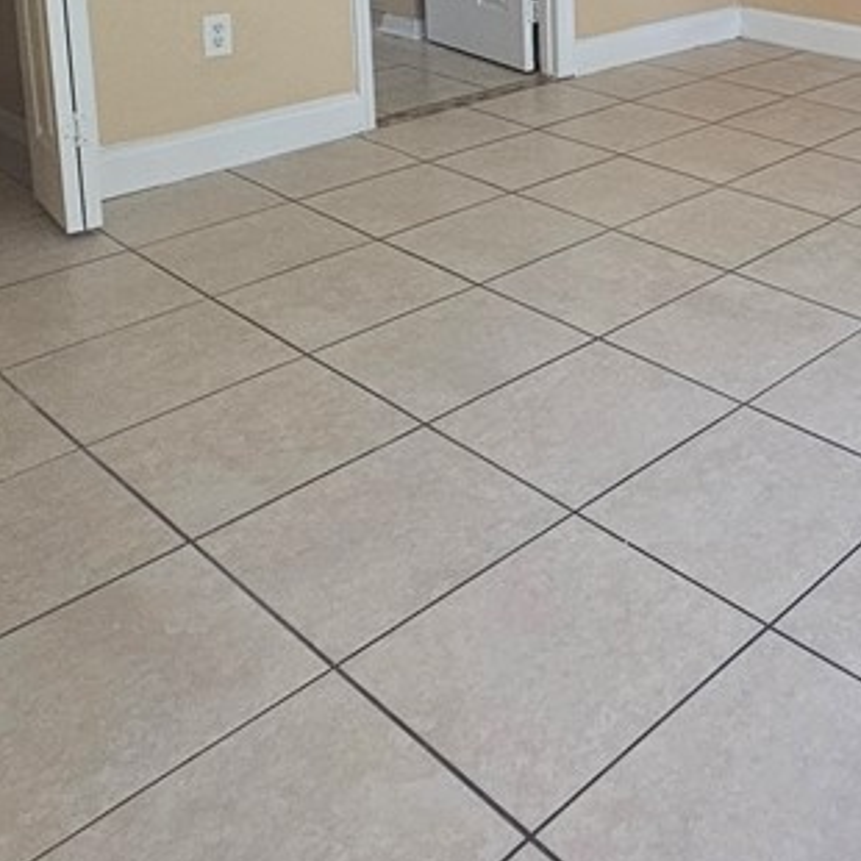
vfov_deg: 37.6
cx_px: 839
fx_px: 1069
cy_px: -56
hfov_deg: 39.3
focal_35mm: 38
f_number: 2.2
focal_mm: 2.2
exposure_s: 1/30
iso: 320
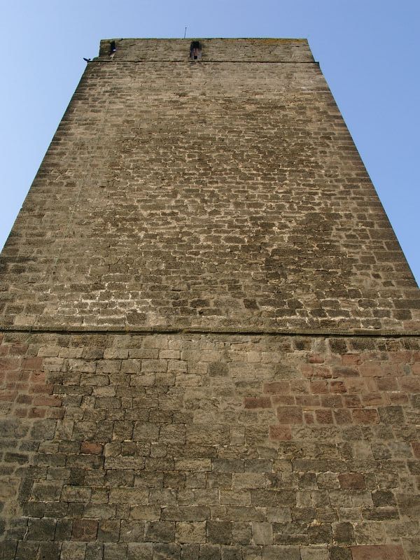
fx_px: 550
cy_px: 280
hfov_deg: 41.8
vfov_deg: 54.0
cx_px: 210
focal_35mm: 34
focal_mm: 7.13
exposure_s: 1/347
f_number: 4
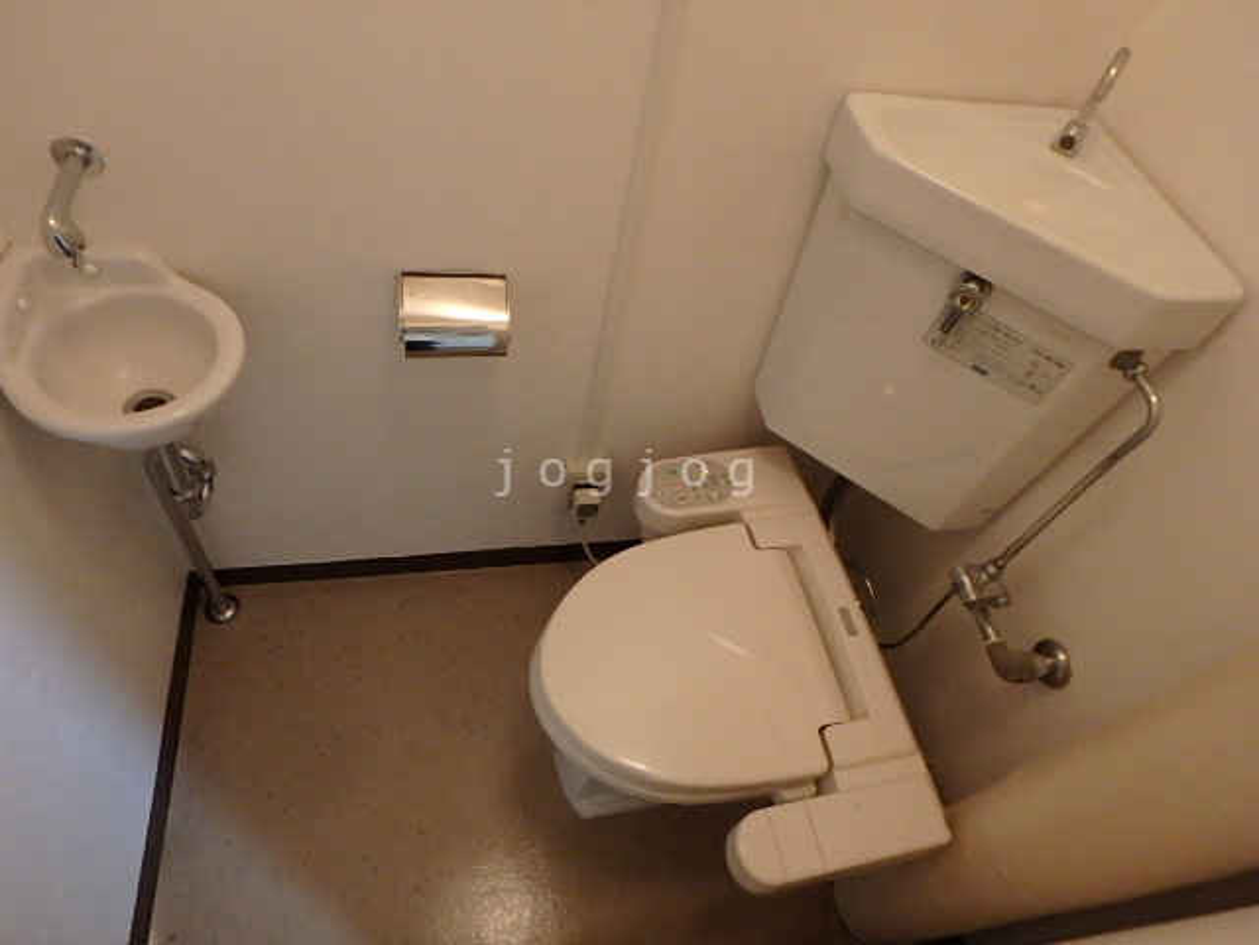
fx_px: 764
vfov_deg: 63.4
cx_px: 630
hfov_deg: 79.0
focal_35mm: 21
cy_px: 472
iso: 800
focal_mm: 3.7
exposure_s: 1/20
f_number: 3.5
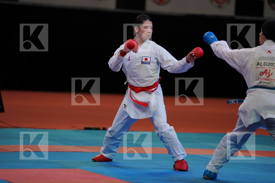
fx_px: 1360
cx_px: 138
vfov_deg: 7.7
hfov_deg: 11.5
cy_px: 92
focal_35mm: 178
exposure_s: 1/1000
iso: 500
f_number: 2.8
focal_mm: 178
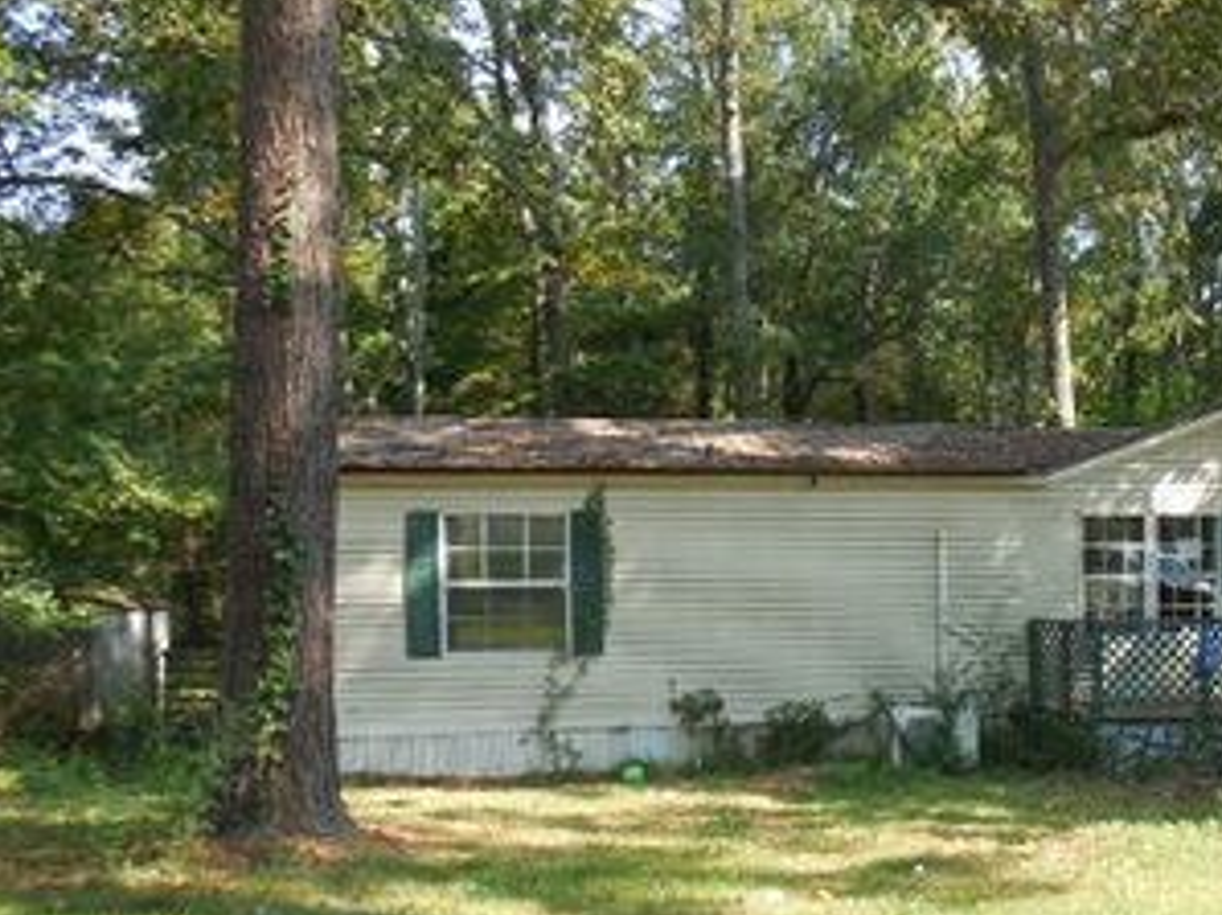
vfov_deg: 34.2
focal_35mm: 42
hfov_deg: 42.3
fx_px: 1481
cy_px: 544
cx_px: 1017
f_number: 3.1
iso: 125
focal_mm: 4.5
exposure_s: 1/320
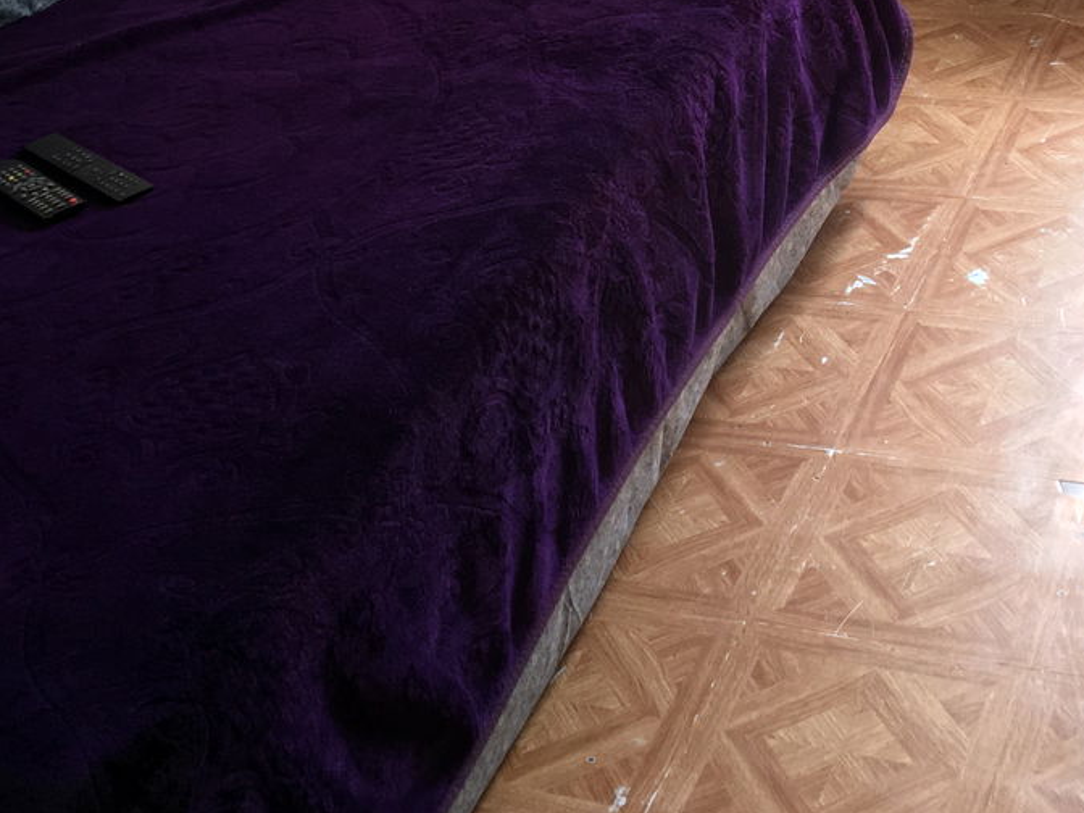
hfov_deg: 28.0
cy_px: -85
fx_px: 2161
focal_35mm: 69
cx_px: 721
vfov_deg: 20.3
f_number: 2.2
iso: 40
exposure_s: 1/100
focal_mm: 4.15
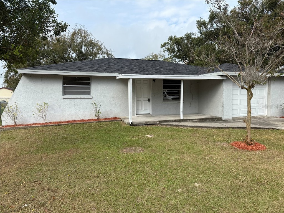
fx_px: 197
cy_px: 106
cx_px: 142
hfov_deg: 71.6
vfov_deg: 56.8
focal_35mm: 24
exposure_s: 1/2611
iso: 80
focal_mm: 6.76
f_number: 1.78
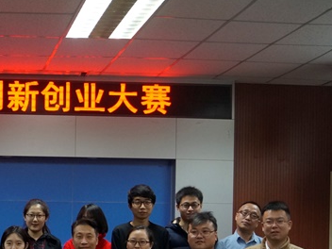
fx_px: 691
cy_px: 249
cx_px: -32
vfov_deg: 19.8
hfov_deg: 25.1
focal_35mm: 72
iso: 1000
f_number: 4
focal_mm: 22
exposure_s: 1/60
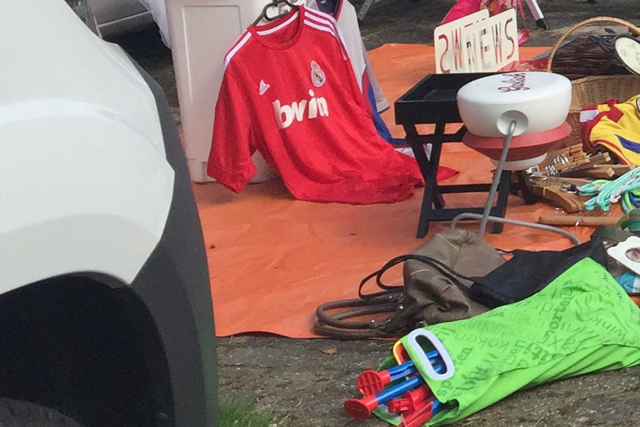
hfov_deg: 17.3
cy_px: -122
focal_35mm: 102
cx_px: 1050
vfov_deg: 13.0
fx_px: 1813
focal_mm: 4.15
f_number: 2.2
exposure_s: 1/1883
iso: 32
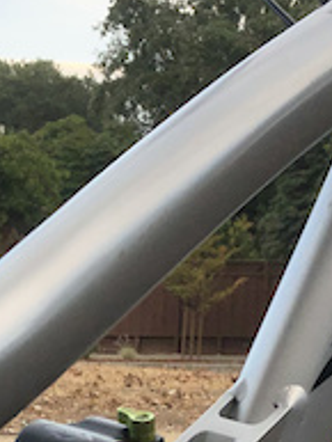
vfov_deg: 16.5
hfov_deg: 12.7
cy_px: 463
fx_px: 1482
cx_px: 76
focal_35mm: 116
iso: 20
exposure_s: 1/552
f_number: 1.8
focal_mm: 3.99
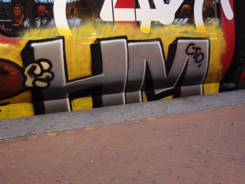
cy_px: 92
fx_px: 290
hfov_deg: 45.8
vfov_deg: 35.1
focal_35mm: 41
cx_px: 122
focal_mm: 8.99
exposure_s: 1/20
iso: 200
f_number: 2
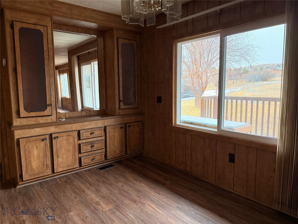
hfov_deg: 71.6
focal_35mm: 24
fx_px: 207
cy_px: 112
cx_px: 149
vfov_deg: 56.8
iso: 250
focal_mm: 6.76
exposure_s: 1/60
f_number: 1.78
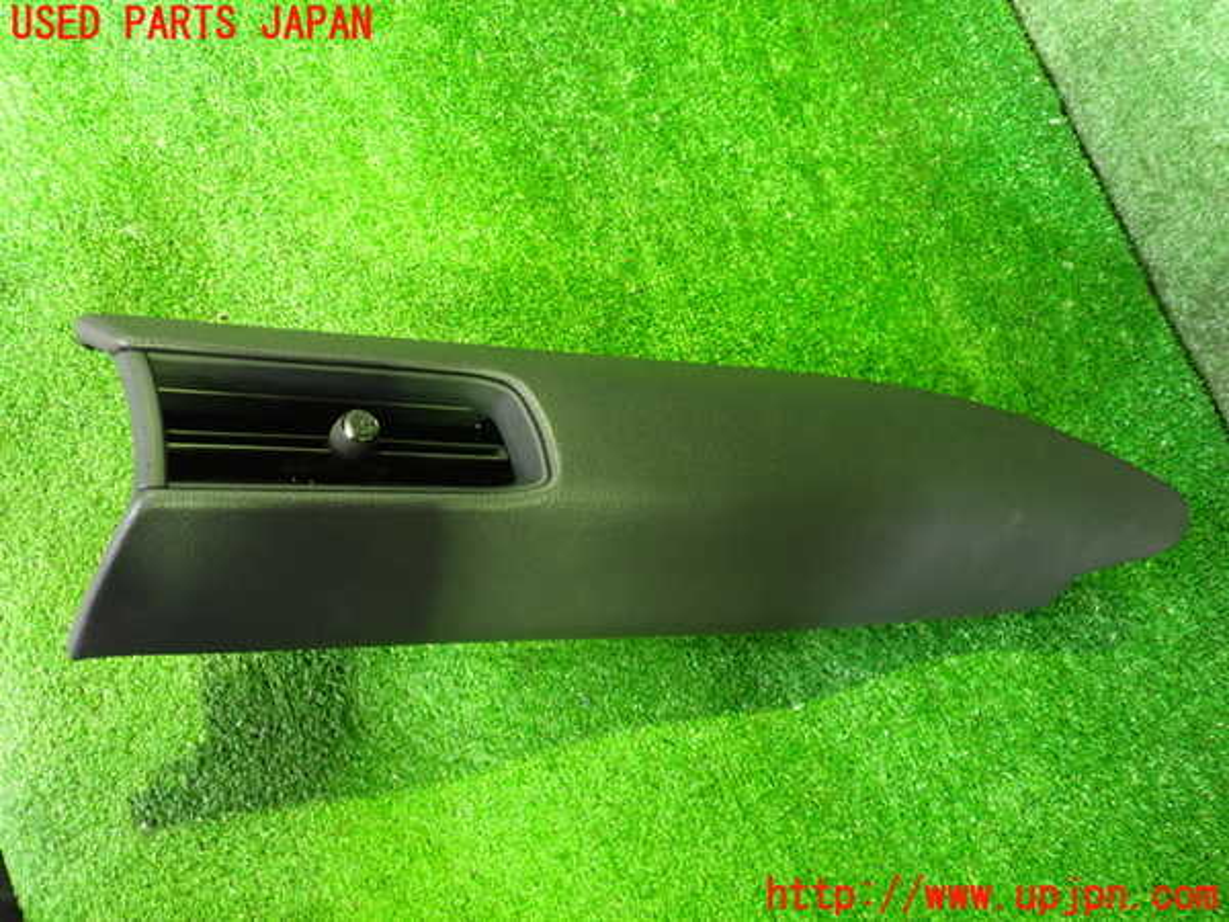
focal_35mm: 30
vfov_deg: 46.8
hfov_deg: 60.0
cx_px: 614
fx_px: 1065
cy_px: 461
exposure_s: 1/15
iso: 800
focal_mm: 5.4
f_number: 2.3
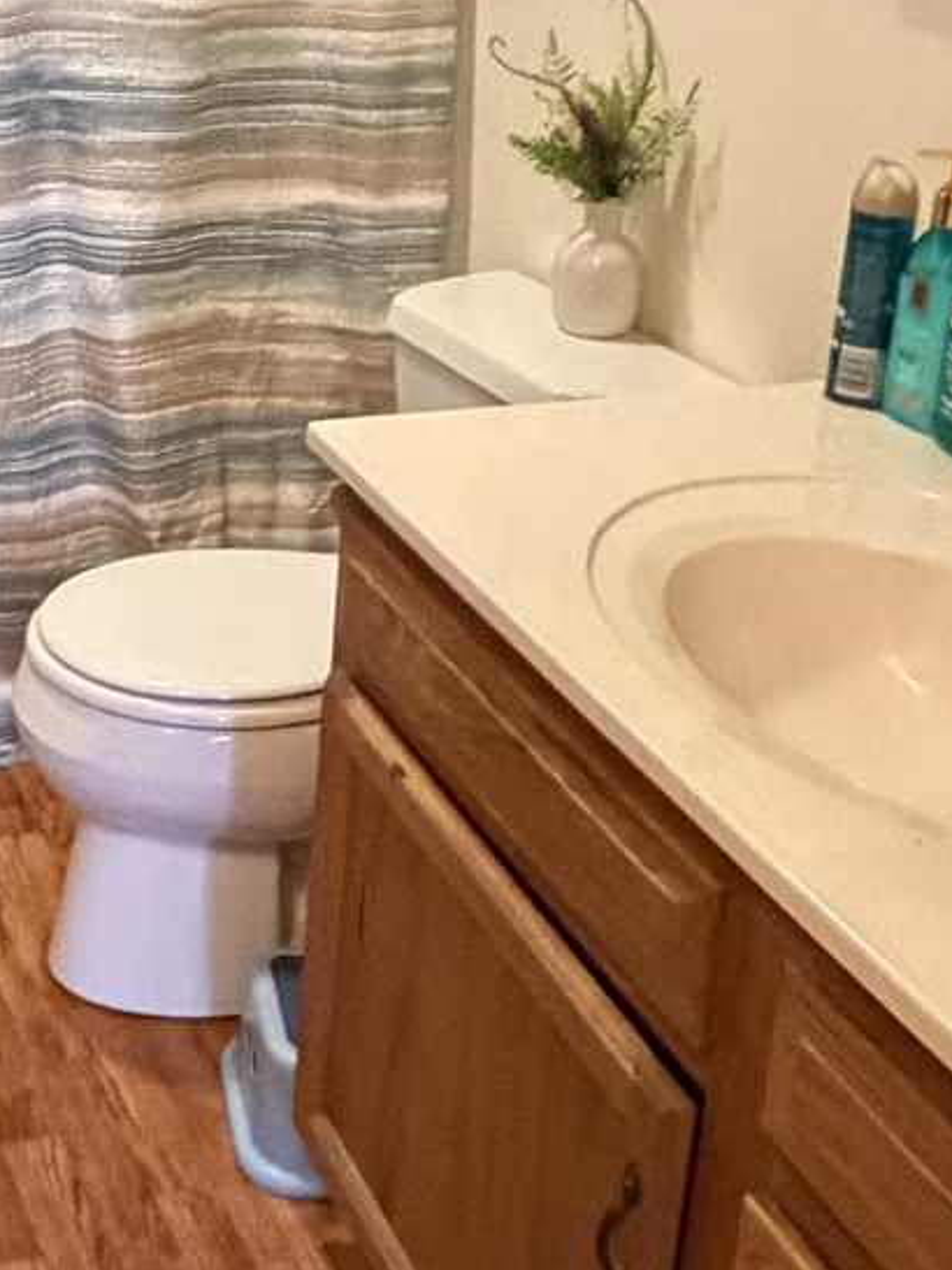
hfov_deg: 23.6
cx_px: -26
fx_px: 2164
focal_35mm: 59
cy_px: 272
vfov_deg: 31.9
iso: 1250
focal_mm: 2.22
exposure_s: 1/60
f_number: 2.2
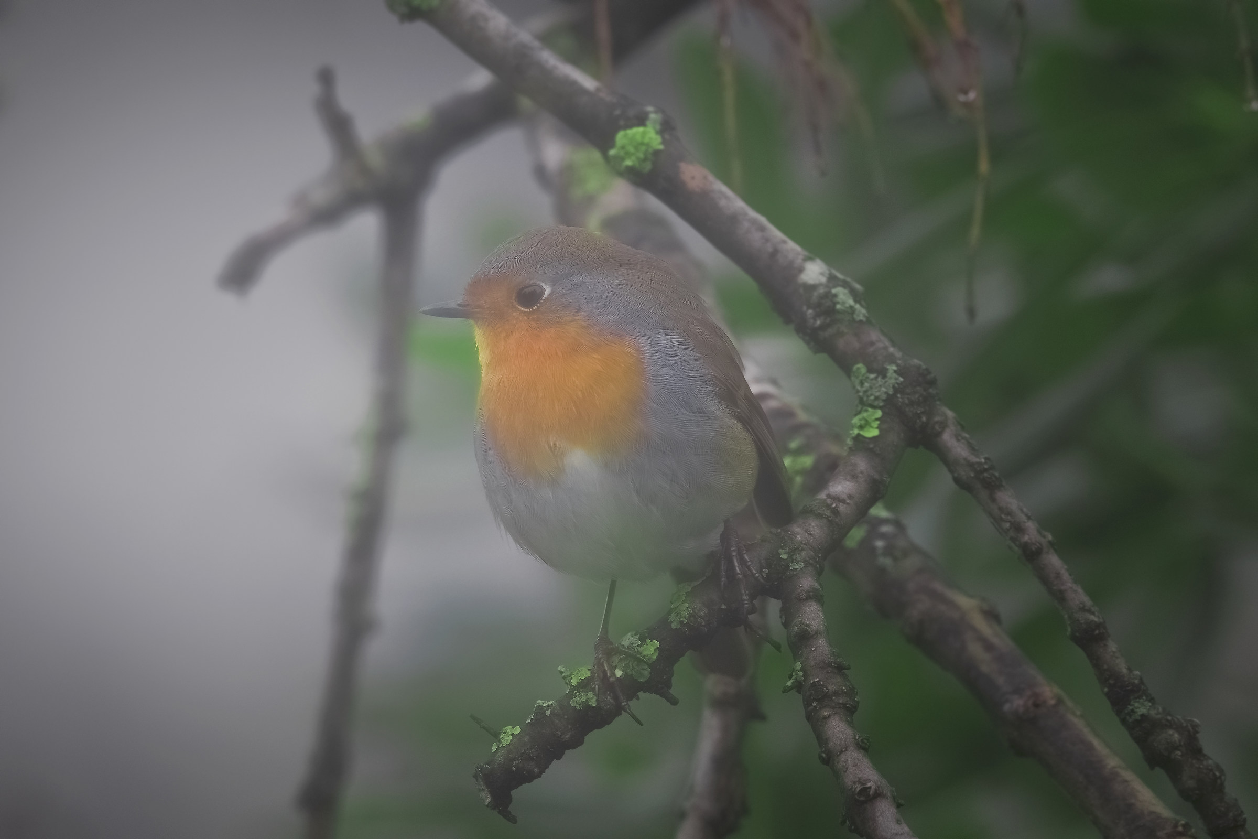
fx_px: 20965
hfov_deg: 3.4
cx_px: 629
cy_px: 420
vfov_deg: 2.3
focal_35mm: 600
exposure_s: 1/500
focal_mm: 400
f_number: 8
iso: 720
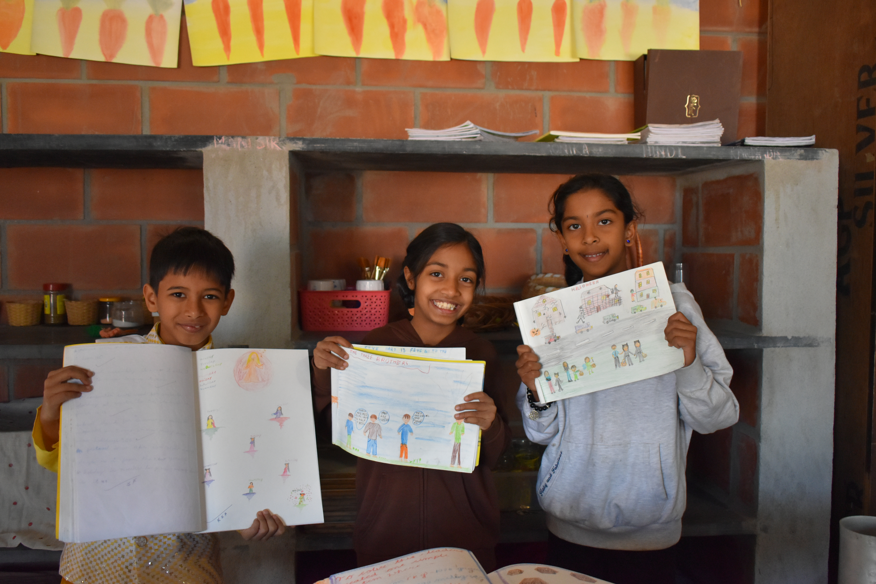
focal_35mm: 36
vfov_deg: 36.9
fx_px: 876
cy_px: 292
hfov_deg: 53.1
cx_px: 438
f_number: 3.8
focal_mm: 24
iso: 1400
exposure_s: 1/125
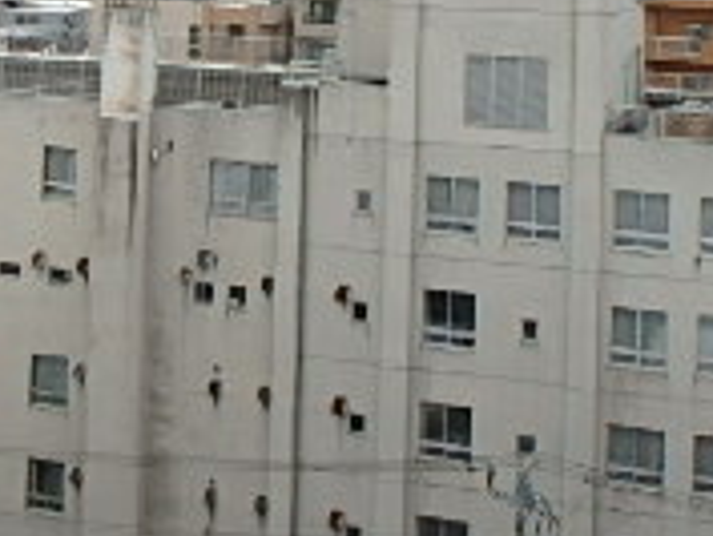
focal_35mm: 76
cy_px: -129
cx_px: 346
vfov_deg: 18.3
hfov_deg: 25.6
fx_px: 1566
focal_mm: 3.7
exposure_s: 1/320
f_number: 3.5
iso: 125
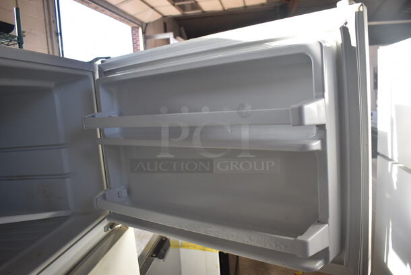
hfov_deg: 67.3
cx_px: 206
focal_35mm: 27
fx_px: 309
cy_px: 138
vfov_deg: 48.0
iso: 400
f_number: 4.5
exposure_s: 1/250
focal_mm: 18
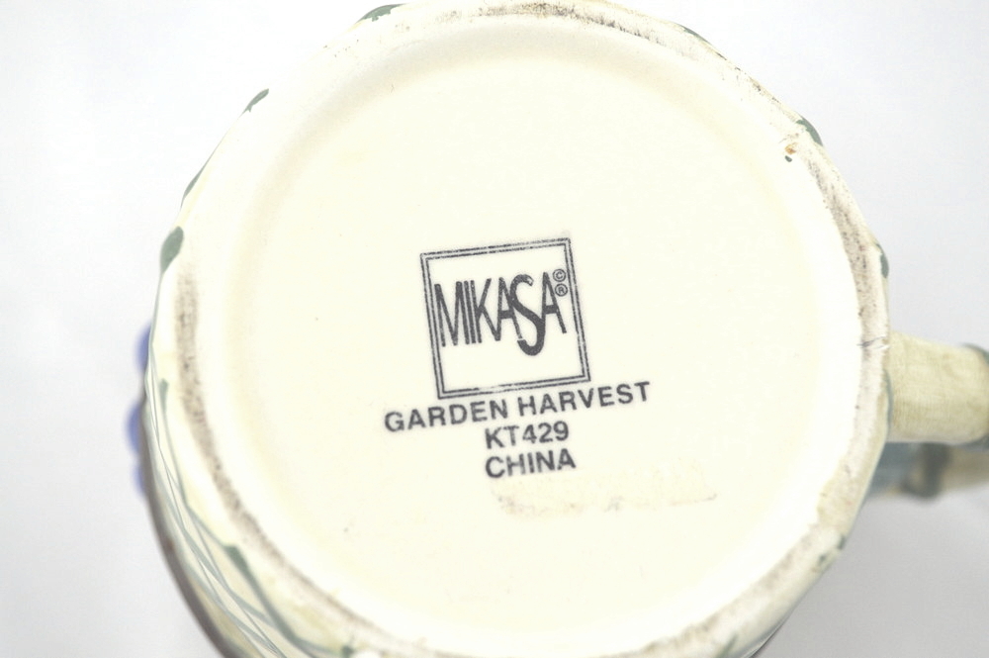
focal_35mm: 52
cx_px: 494
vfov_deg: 25.7
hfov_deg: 37.9
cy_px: 329
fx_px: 1441
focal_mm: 35
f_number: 5.3
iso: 400
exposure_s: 1/125
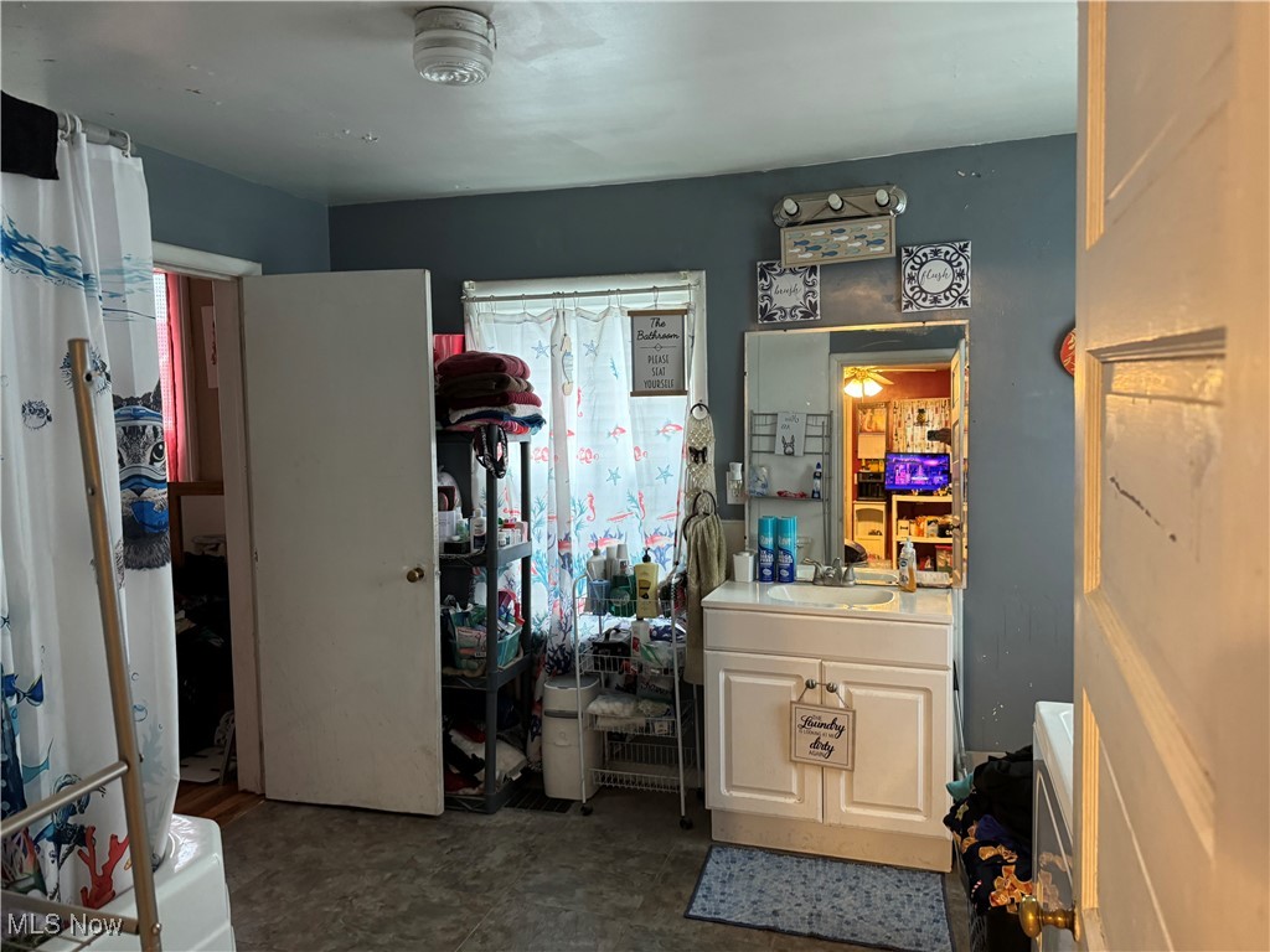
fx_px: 881
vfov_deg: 56.8
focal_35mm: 24
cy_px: 476
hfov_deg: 71.6
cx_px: 635
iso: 400
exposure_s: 1/60
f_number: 1.78
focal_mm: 6.86
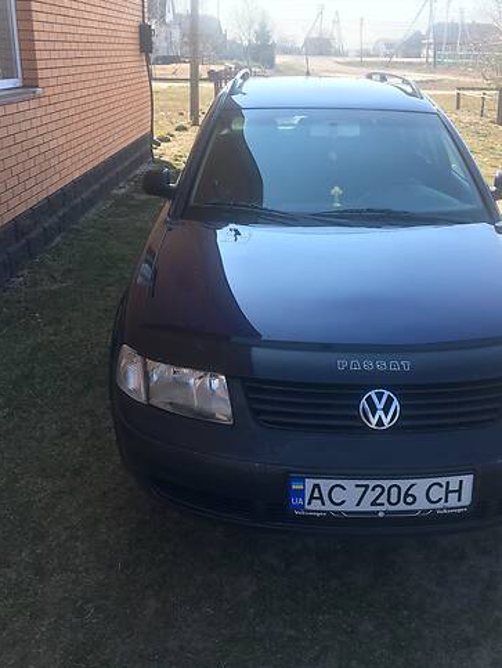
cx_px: 306
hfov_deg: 39.5
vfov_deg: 51.2
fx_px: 695
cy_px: 303
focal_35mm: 36
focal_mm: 4.2
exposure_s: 1/442
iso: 25
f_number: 2.2
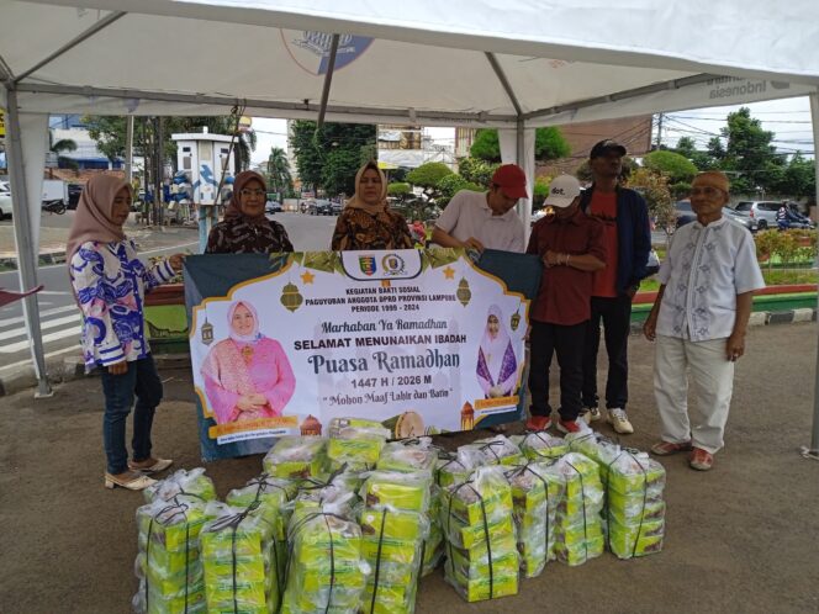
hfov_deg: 63.4
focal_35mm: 28
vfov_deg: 49.7
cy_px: 307
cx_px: 410
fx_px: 662
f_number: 2.2
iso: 100
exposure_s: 1/457
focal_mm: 3.43
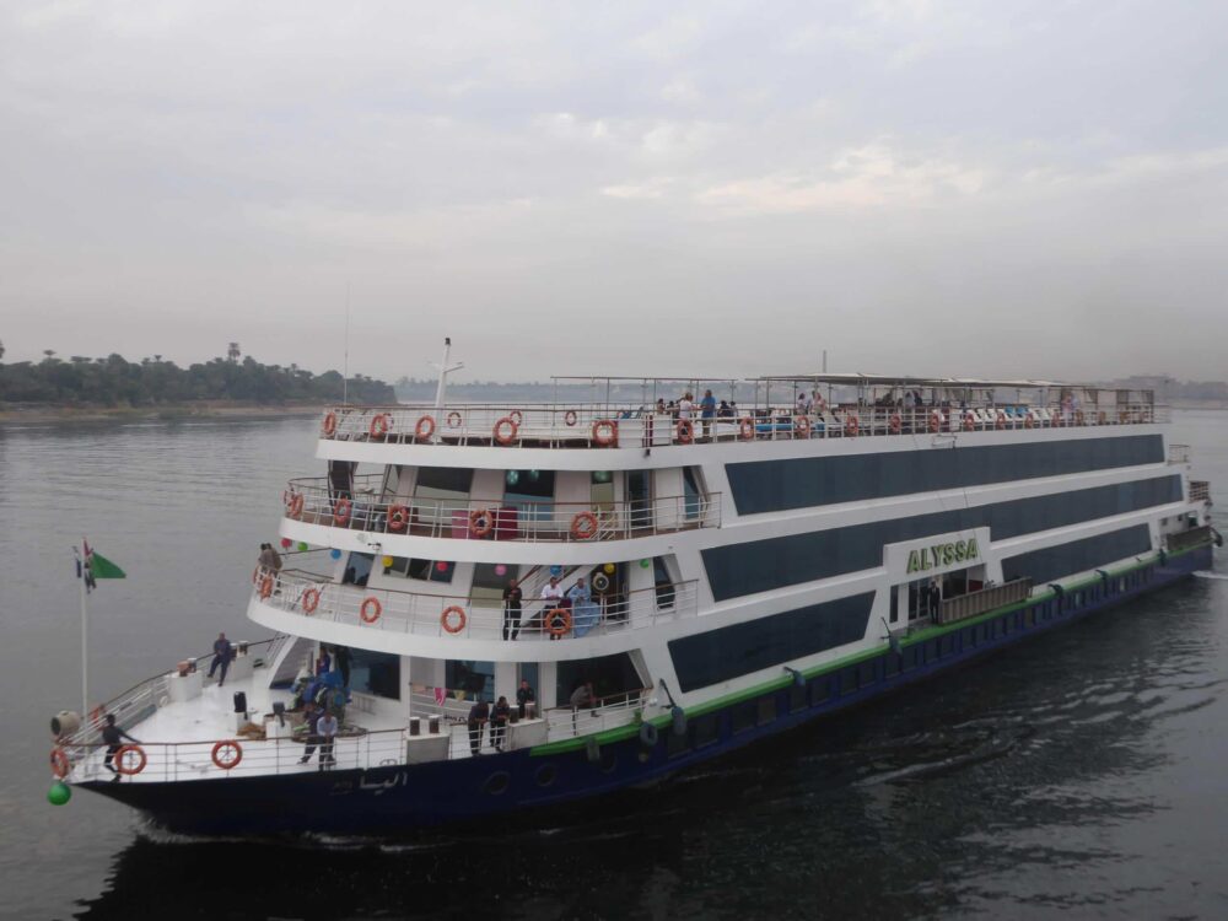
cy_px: 460
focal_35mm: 36
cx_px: 614
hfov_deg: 51.4
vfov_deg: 39.7
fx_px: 1277
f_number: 3.7
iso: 80
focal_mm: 6.3
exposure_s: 1/60
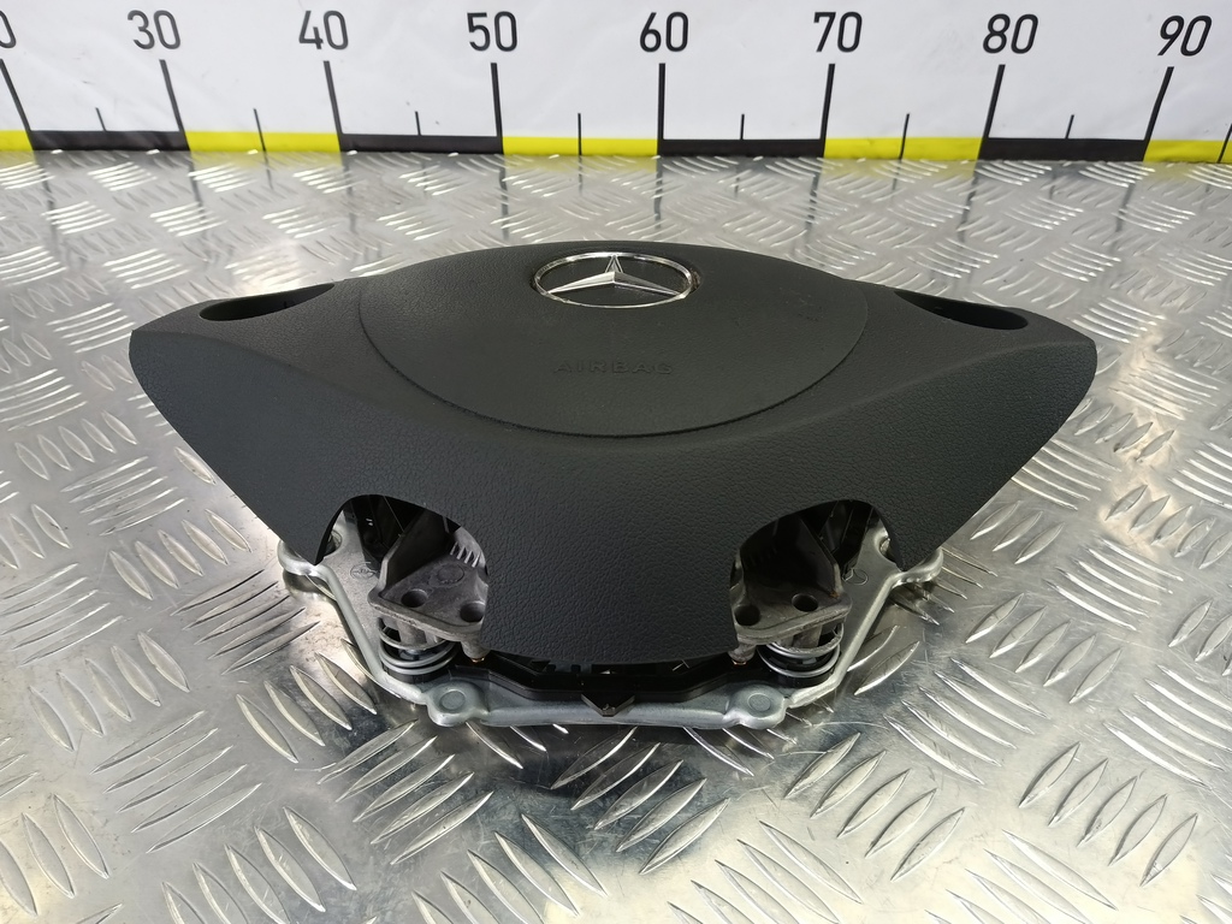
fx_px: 819
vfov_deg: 58.9
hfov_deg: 73.9
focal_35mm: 23
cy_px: 462
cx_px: 616
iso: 174
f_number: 1.6
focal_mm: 4.11
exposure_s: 1/50
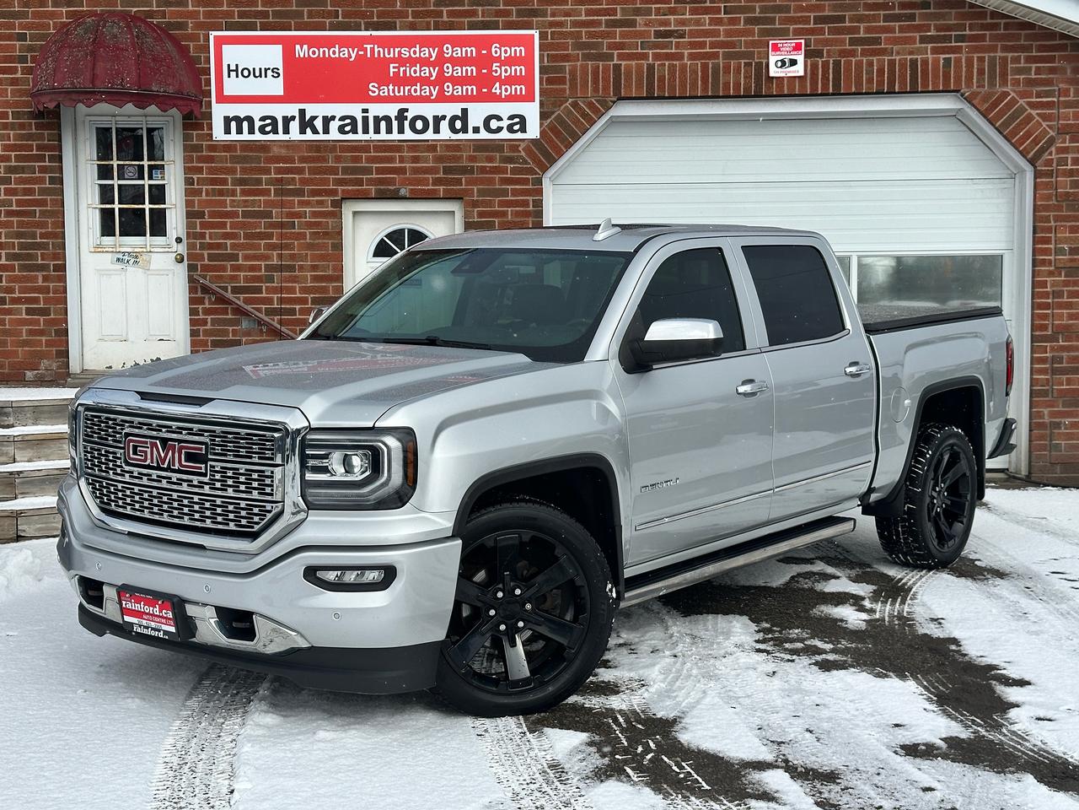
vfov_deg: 30.3
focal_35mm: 48
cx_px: 540
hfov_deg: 39.7
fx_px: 1496
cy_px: 405
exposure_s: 1/5556
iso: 64
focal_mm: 6.86
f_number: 1.78
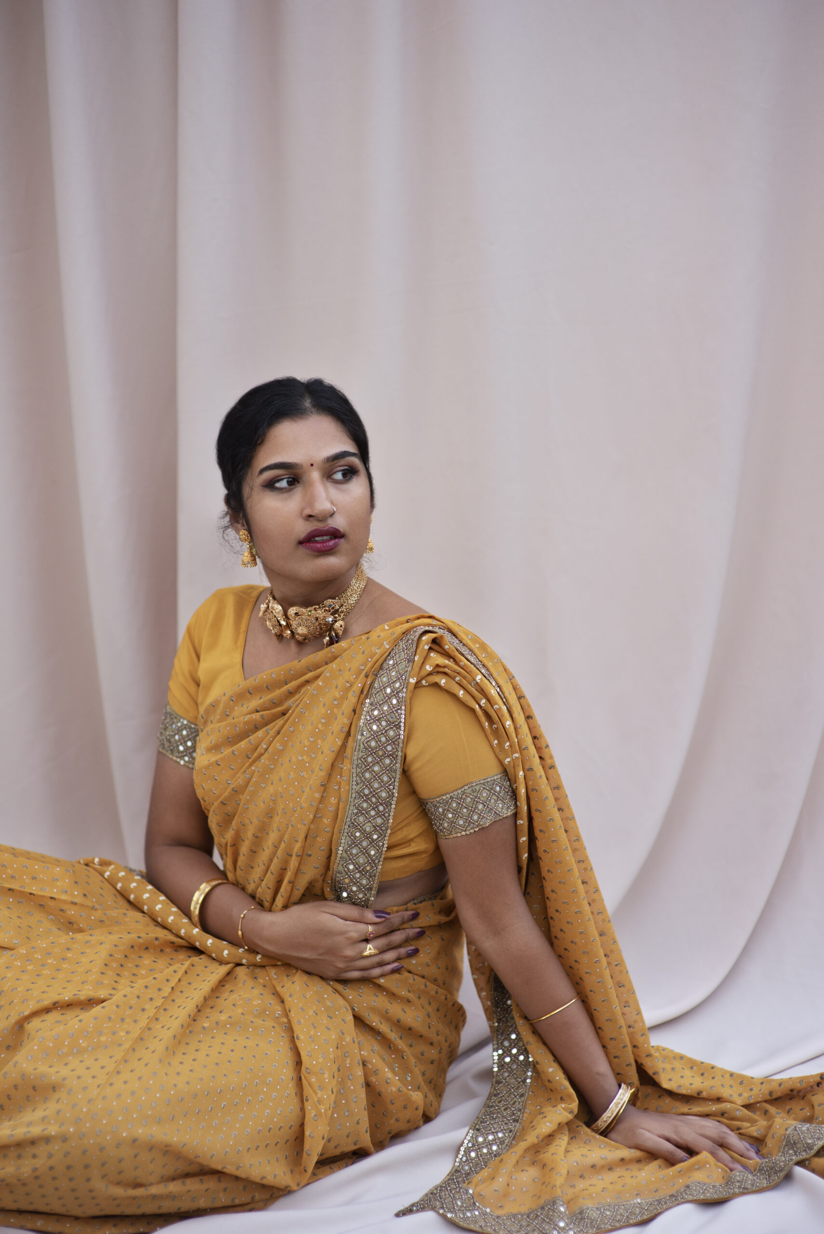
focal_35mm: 85
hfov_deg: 16.1
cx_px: 412
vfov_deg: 23.9
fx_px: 2915
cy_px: 617
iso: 400
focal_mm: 85
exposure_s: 1/200
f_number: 2.5
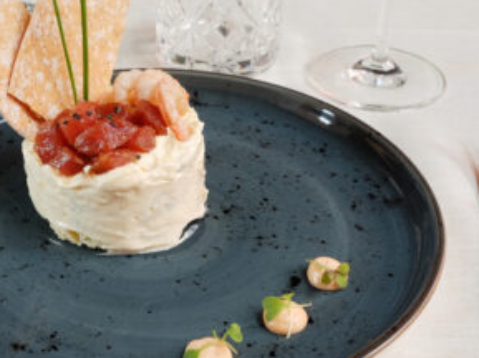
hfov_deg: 42.7
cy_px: 177
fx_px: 608
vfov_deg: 32.8
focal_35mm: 44
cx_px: 182
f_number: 8
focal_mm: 22.3
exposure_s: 1/8
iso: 640
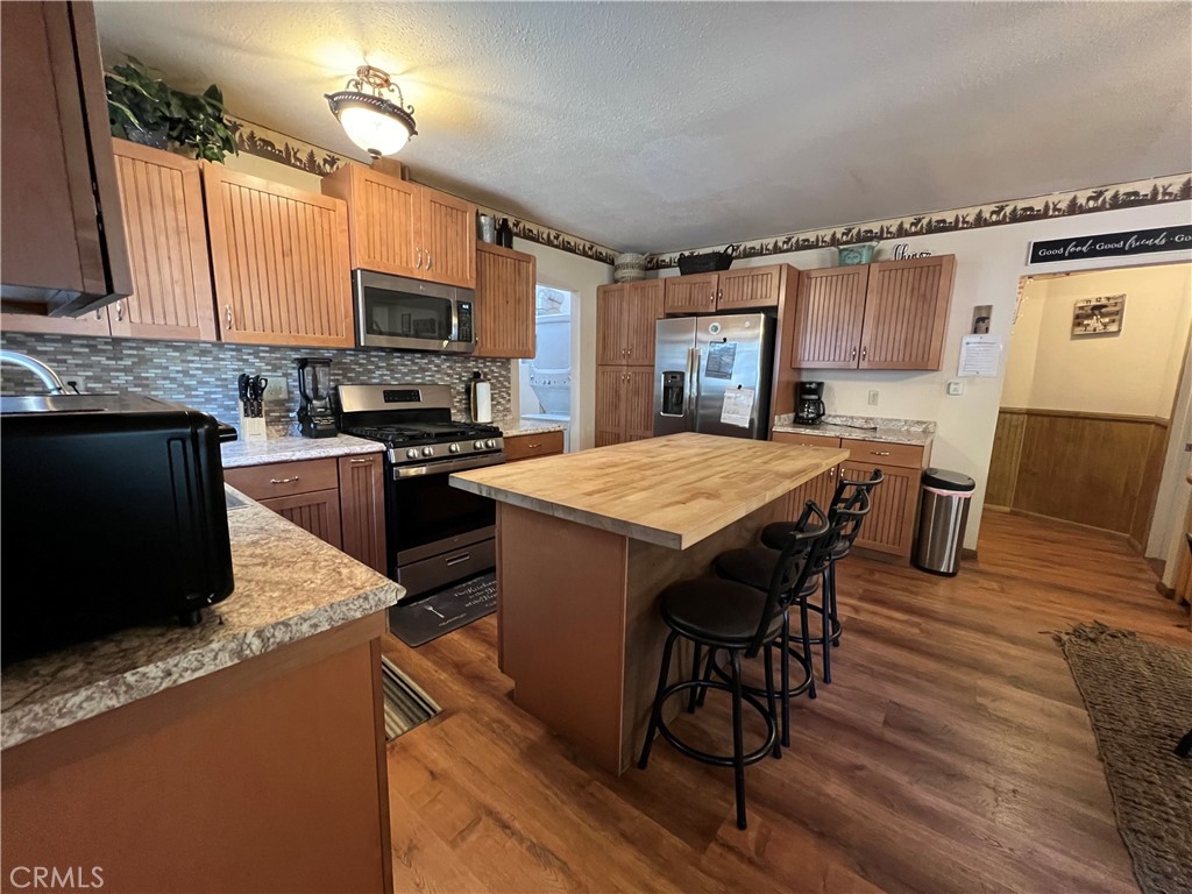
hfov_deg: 106.2
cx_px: 596
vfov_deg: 89.9
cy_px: 447
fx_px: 448
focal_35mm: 13
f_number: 1.8
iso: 800
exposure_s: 1/60
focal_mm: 1.57
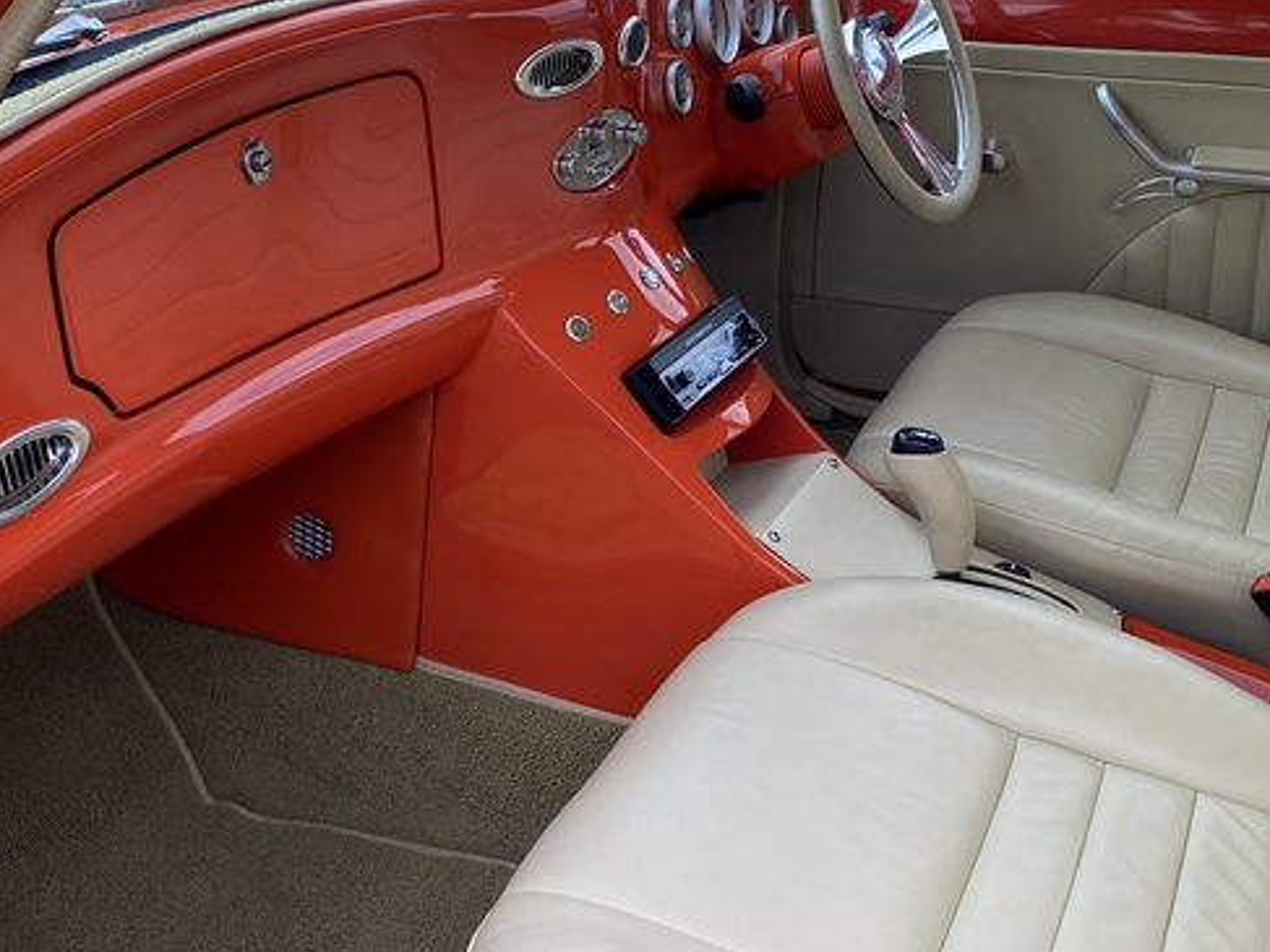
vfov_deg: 32.7
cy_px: 201
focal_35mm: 43
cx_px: 759
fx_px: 1577
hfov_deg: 43.7
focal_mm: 4.25
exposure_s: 1/385
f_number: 1.8
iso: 32
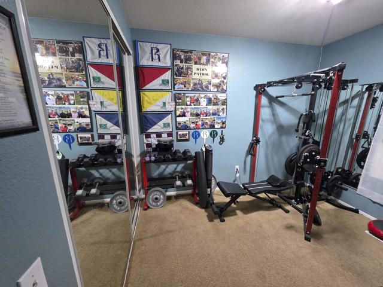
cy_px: 144
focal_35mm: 13
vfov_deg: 89.9
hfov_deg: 106.2
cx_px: 192
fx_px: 144
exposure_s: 1/60
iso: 500
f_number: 1.9
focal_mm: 2.2
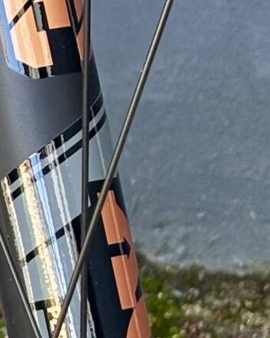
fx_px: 2987
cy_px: 119
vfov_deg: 6.5
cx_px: -151
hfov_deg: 5.1
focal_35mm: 299
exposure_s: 1/121
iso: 50
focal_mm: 5.96
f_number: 1.6
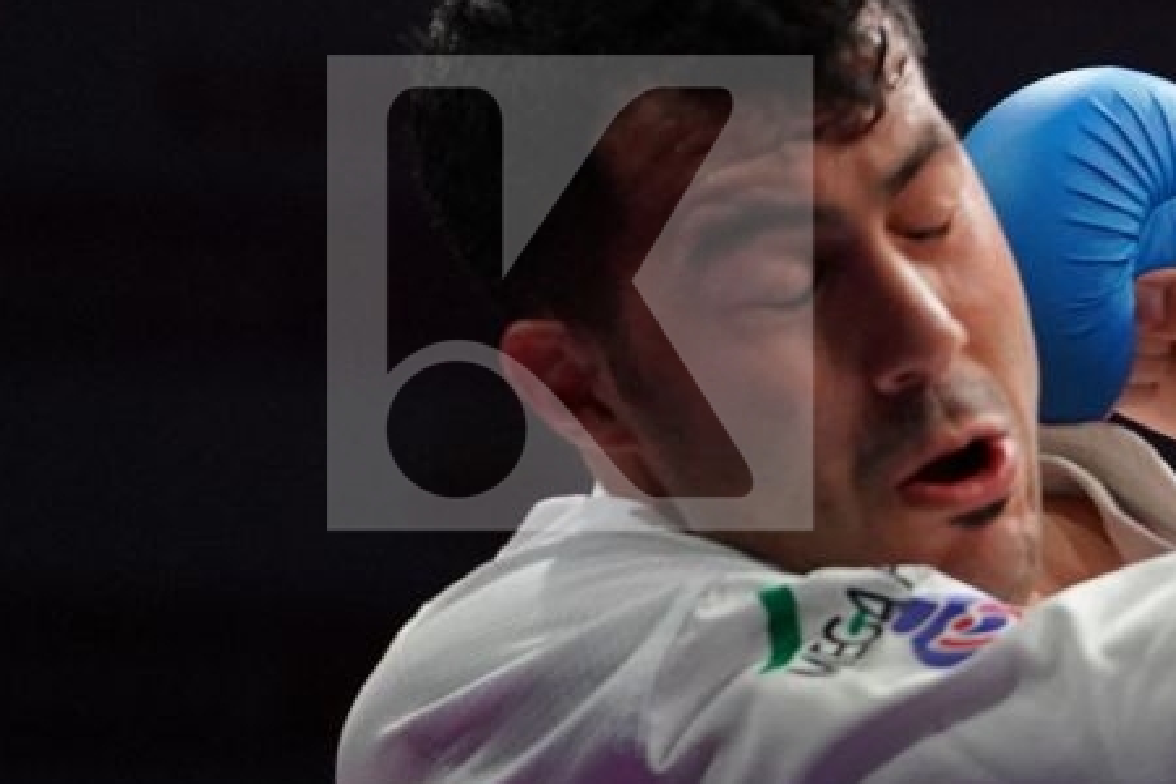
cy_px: 1218
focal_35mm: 800
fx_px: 26131
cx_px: 2342
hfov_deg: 2.6
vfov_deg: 1.7
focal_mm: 200
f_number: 2.8
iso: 2500
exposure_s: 1/1000
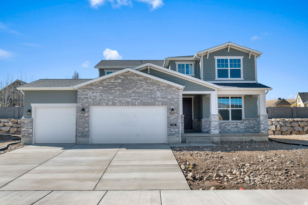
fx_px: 265
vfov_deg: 42.3
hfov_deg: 60.3
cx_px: 149
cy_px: 100
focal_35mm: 31
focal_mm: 30
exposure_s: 1/200
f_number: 8
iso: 320
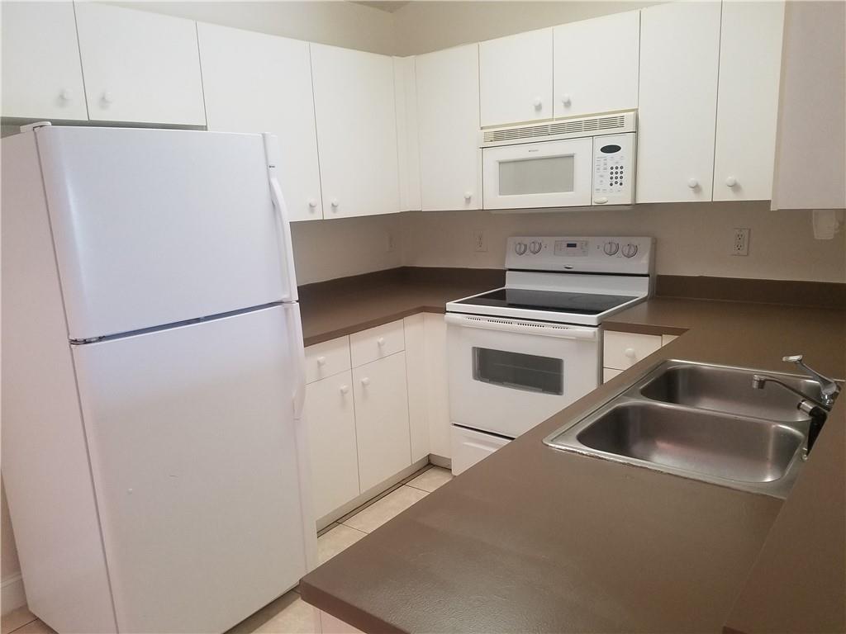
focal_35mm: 26
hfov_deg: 67.3
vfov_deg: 53.1
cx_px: 423
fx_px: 635
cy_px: 317
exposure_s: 1/60
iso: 160
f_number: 1.7
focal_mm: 4.2
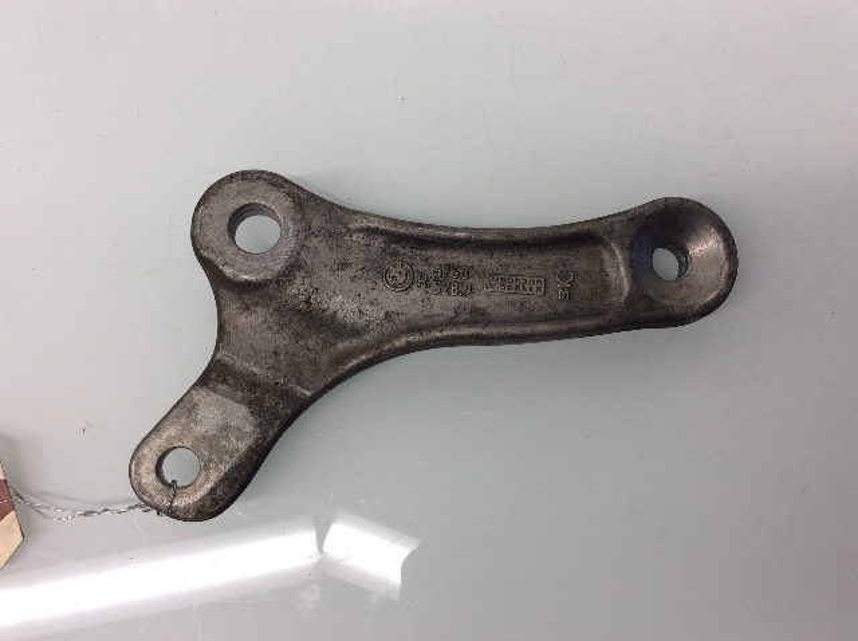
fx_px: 792
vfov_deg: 44.1
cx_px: 429
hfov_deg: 56.9
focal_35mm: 32
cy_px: 320
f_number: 2.4
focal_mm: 3.3
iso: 50
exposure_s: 1/60
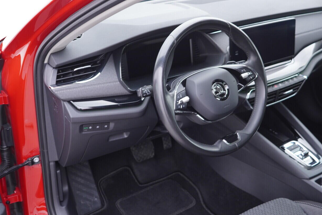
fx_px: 376
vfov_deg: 31.9
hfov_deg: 46.3
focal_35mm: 42
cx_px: 184
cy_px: 101
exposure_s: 1/40
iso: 320
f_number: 2.8
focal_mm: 24
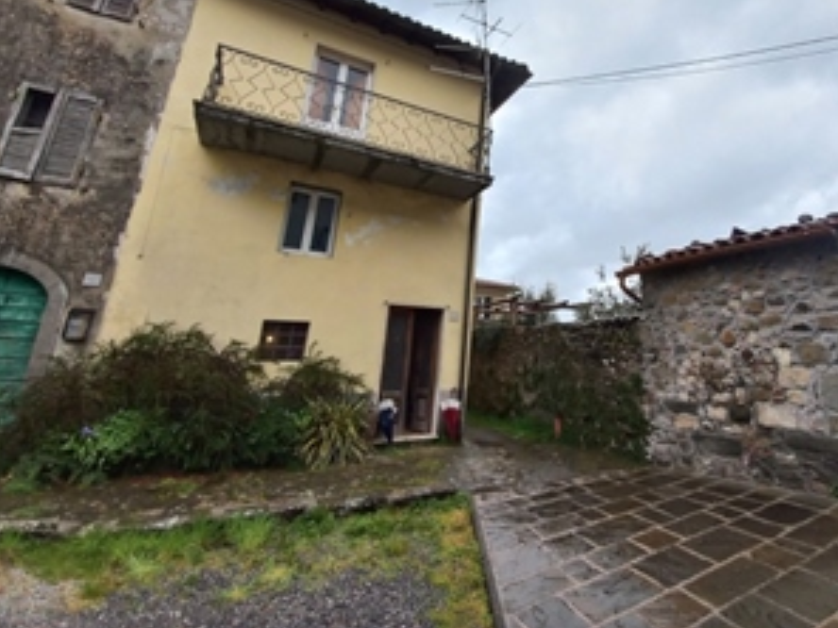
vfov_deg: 72.9
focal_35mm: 17
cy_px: 221
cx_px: 542
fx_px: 412
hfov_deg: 88.5
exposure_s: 1/158
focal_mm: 1.42
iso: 40
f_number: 2.2
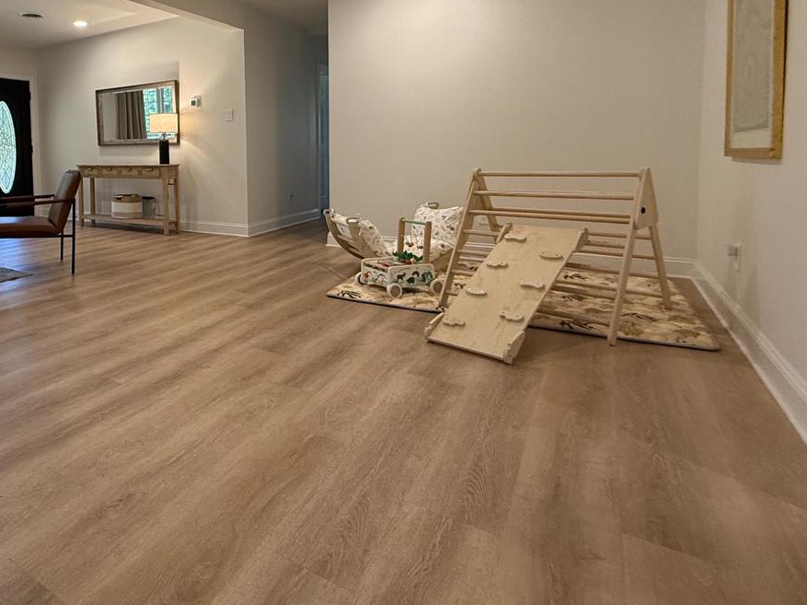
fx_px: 536
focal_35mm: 23
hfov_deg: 67.6
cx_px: 172
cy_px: 182
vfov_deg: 57.0
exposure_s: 1/120
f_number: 2.2
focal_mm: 2.22
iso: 320
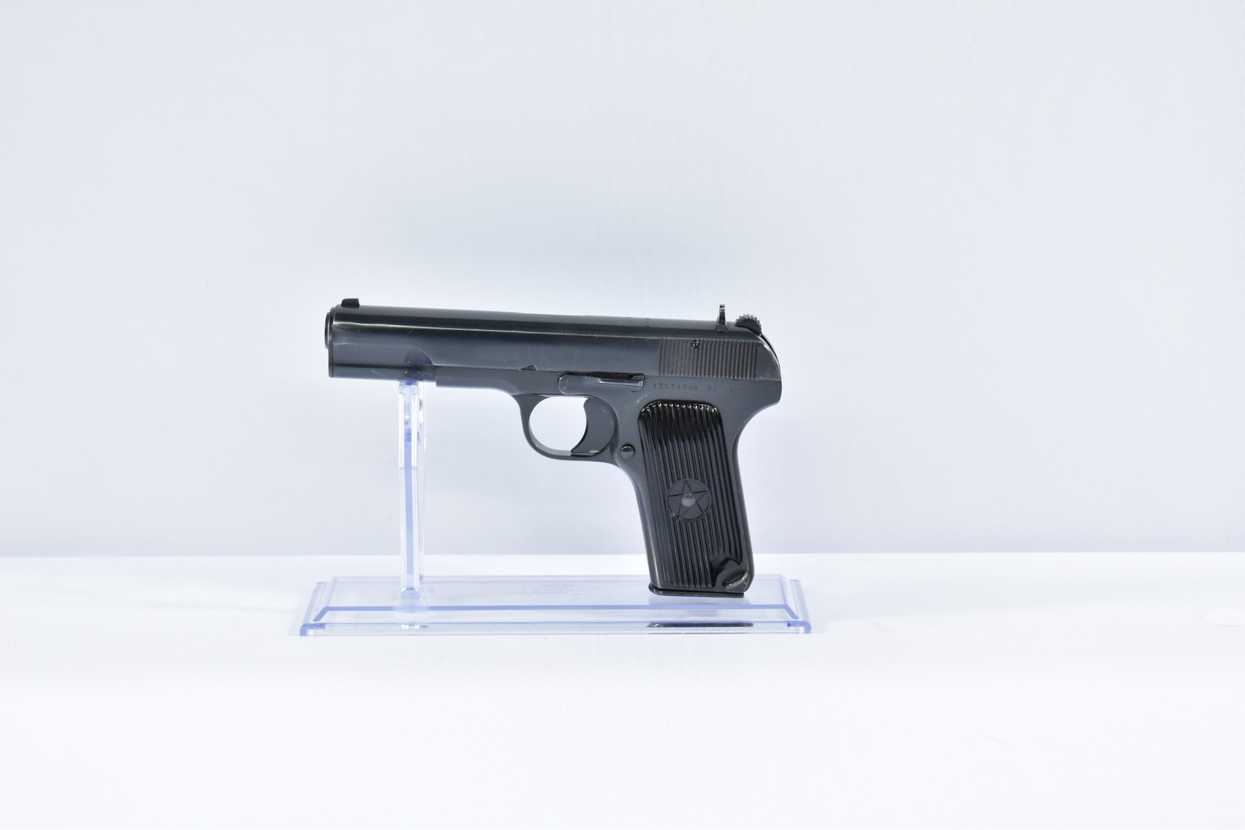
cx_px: 622
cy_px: 415
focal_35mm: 75
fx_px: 2593
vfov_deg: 18.2
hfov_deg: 27.0
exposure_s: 1/20
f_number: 5.6
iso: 640
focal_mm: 50
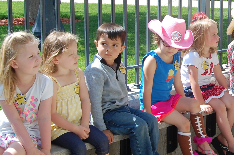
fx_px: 617
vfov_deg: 14.3
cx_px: 219
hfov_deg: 20.9
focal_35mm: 95
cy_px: 50
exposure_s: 1/200
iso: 200
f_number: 7.1
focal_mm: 28
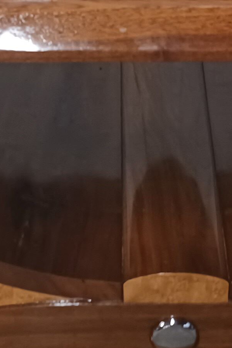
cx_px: 154
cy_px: 93
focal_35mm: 116
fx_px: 1121
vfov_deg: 17.6
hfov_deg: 11.8
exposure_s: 1/24
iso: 500
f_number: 1.8
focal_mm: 4.6
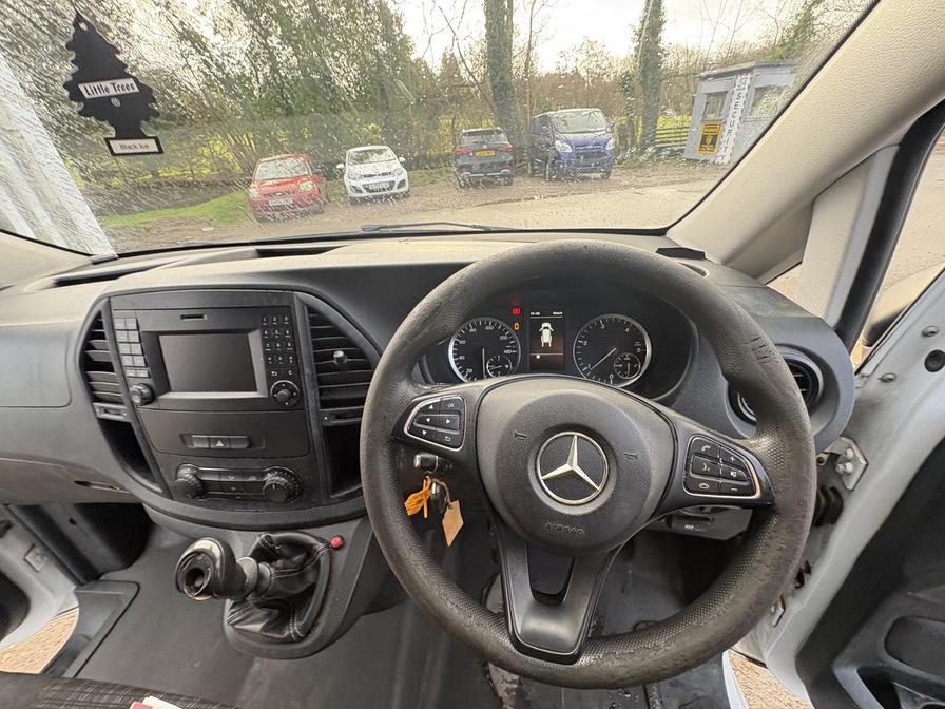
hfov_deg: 102.1
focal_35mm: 14
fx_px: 382
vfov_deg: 85.7
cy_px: 354
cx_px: 472
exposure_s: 1/99
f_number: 2.2
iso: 160
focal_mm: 2.22
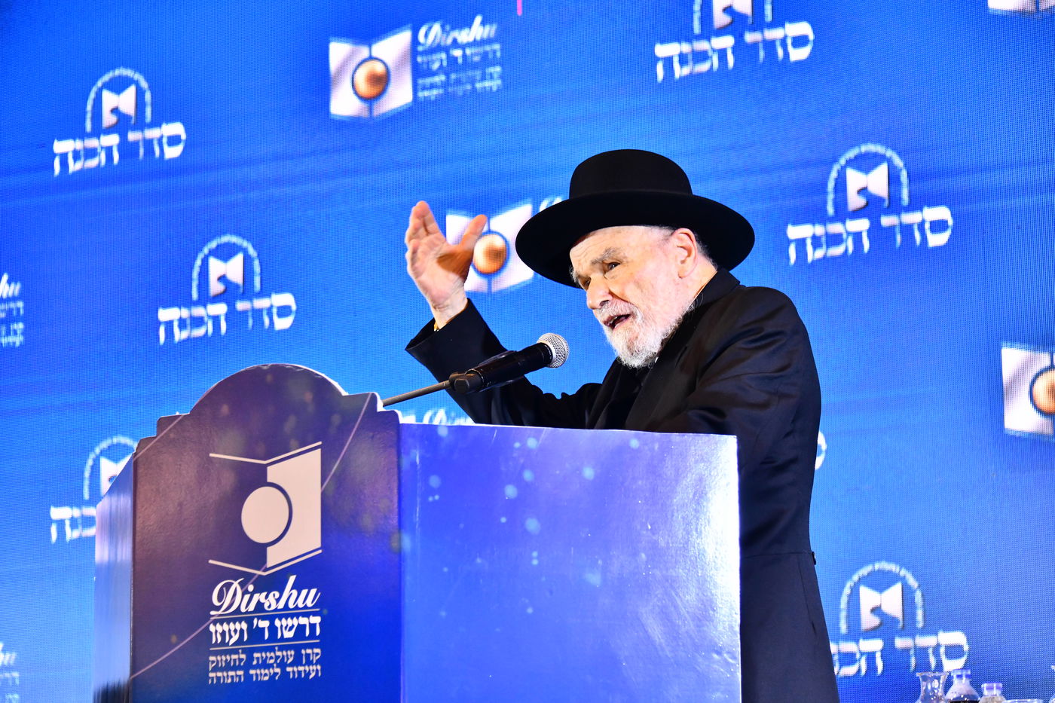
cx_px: 528
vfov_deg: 11.2
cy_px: 352
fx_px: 3575
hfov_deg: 16.8
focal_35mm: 122
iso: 2500
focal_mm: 122
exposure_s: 1/200
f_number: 5.6
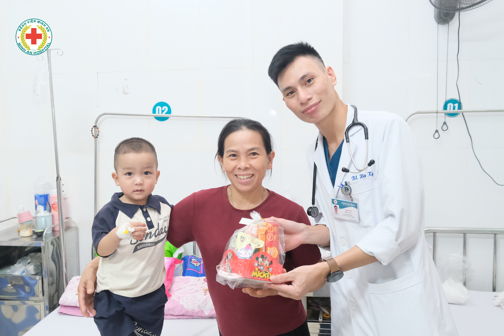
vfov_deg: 40.0
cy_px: 168
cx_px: 252
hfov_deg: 57.2
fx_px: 462
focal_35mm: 33
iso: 3200
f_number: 4.2
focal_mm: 22.1
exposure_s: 1/100
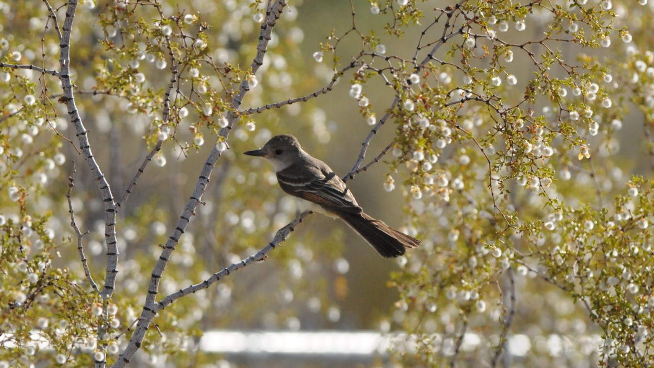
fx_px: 10543
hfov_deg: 3.6
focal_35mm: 608
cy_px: 151
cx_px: 250
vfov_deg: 2.0
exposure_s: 1/8000
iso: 1600
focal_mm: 300
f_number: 5.6
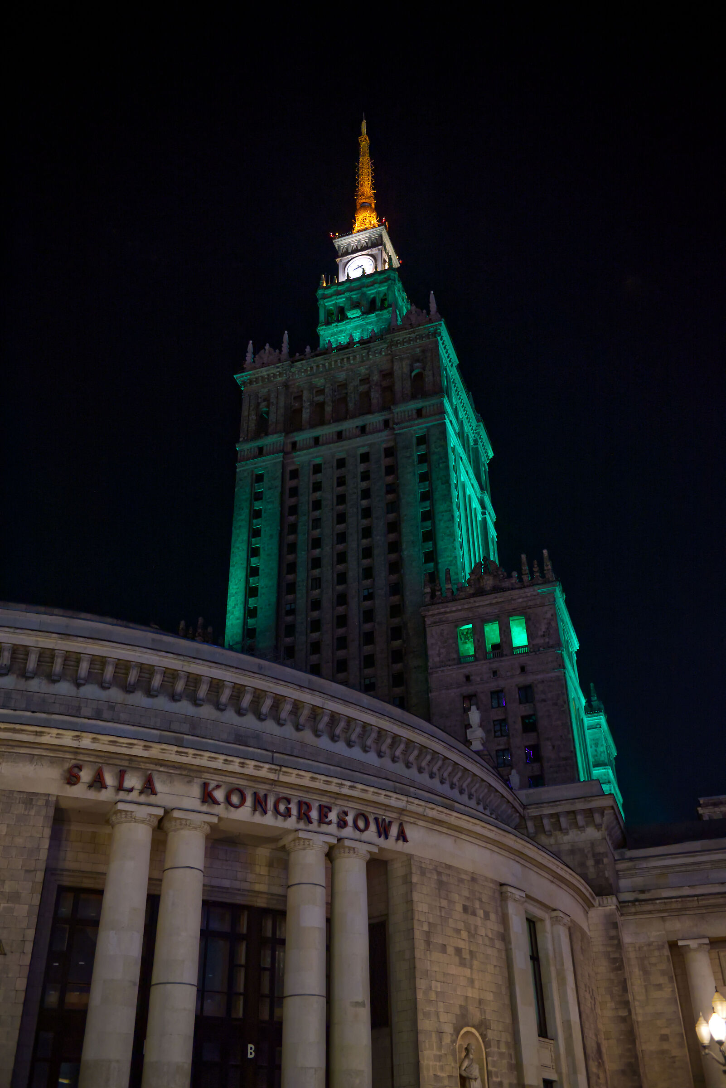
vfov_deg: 58.7
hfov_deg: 41.1
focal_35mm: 32
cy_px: 544
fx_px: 967
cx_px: 363
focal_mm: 32
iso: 3200
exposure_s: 1/60
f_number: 3.5
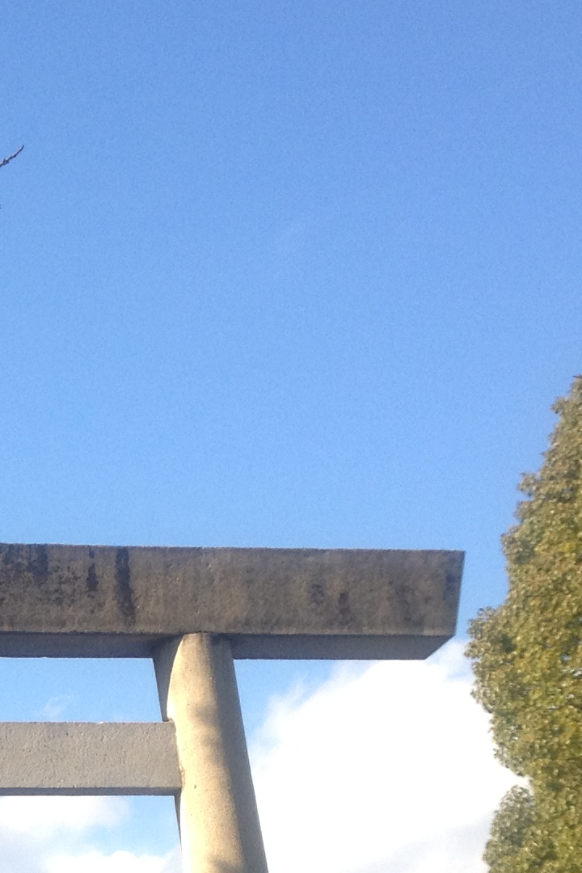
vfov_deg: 18.1
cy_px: 879
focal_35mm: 110
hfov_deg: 12.1
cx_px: -196
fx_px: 2667
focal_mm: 4.28
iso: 64
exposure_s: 1/708
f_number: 2.4
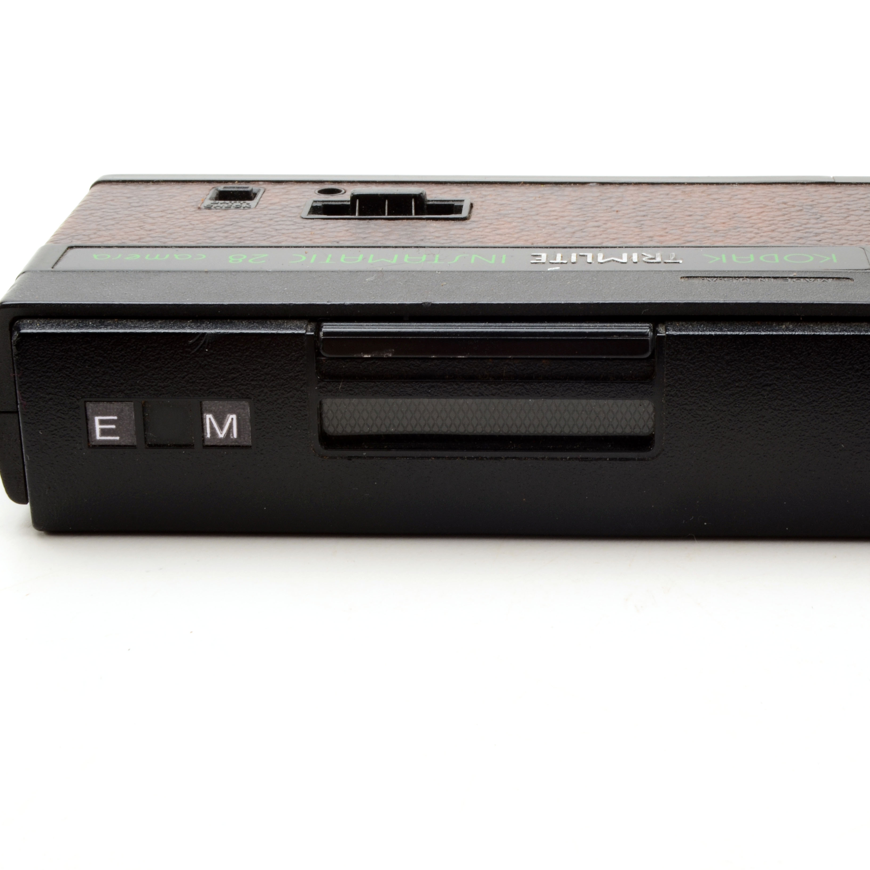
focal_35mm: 77
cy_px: 435
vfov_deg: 22.5
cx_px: 517
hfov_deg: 22.4
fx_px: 2189
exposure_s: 1/160
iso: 200
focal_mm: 40
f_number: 25
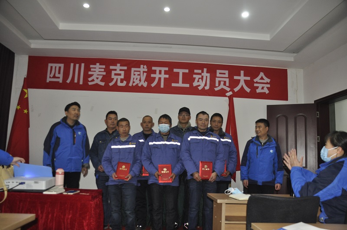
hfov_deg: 67.5
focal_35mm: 27
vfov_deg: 47.8
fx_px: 260
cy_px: 115
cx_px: 174
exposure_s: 1/60
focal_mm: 18
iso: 800
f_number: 3.5
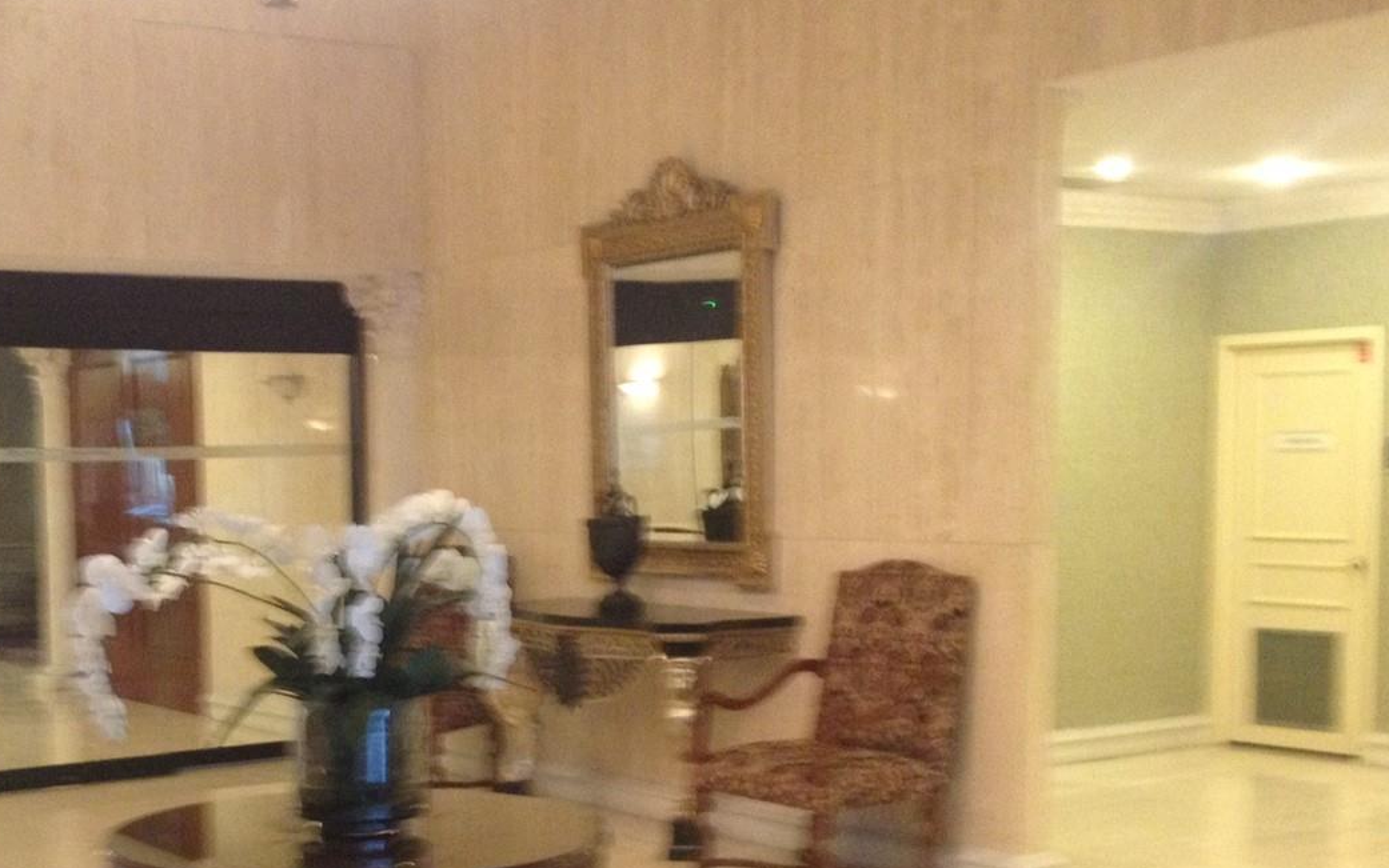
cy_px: 663
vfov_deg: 22.5
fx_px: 2158
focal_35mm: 57
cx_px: 431
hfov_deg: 35.2
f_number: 2.4
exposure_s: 1/20
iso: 320
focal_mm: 4.28
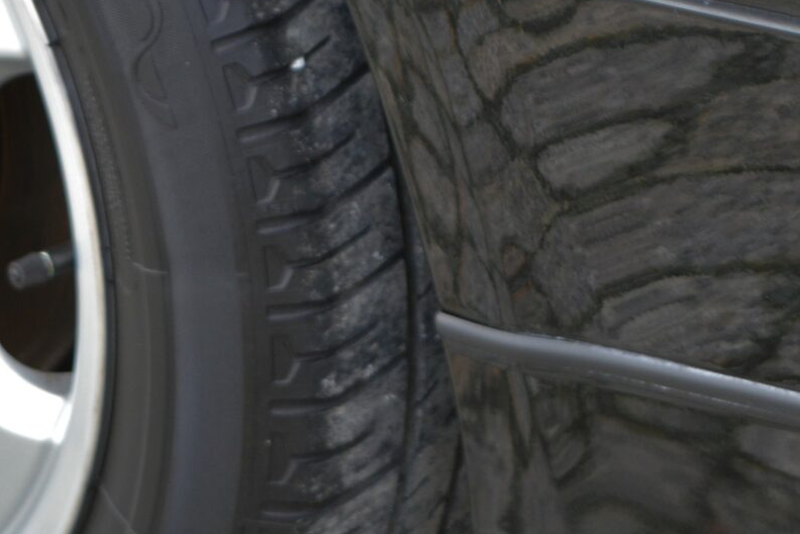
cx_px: 678
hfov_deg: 9.2
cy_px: -41
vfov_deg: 6.1
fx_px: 4955
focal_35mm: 223
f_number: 5
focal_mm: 46
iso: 400
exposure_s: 1/80
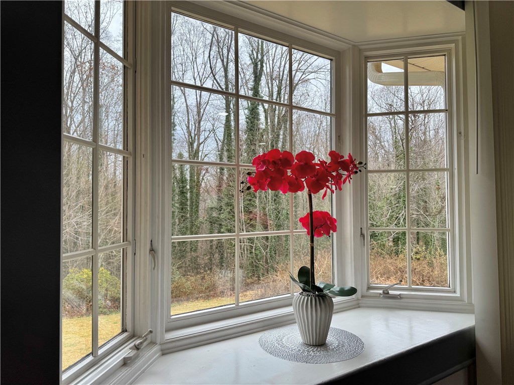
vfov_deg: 56.8
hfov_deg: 71.6
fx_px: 356
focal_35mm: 24
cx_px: 257
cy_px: 192
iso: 80
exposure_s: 1/553
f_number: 1.78
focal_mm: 6.76
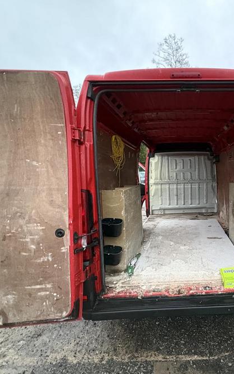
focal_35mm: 20
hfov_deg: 55.3
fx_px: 204
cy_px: 186
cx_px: 188
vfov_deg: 85.0
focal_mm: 2.22
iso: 1000
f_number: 2.2
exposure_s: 1/40
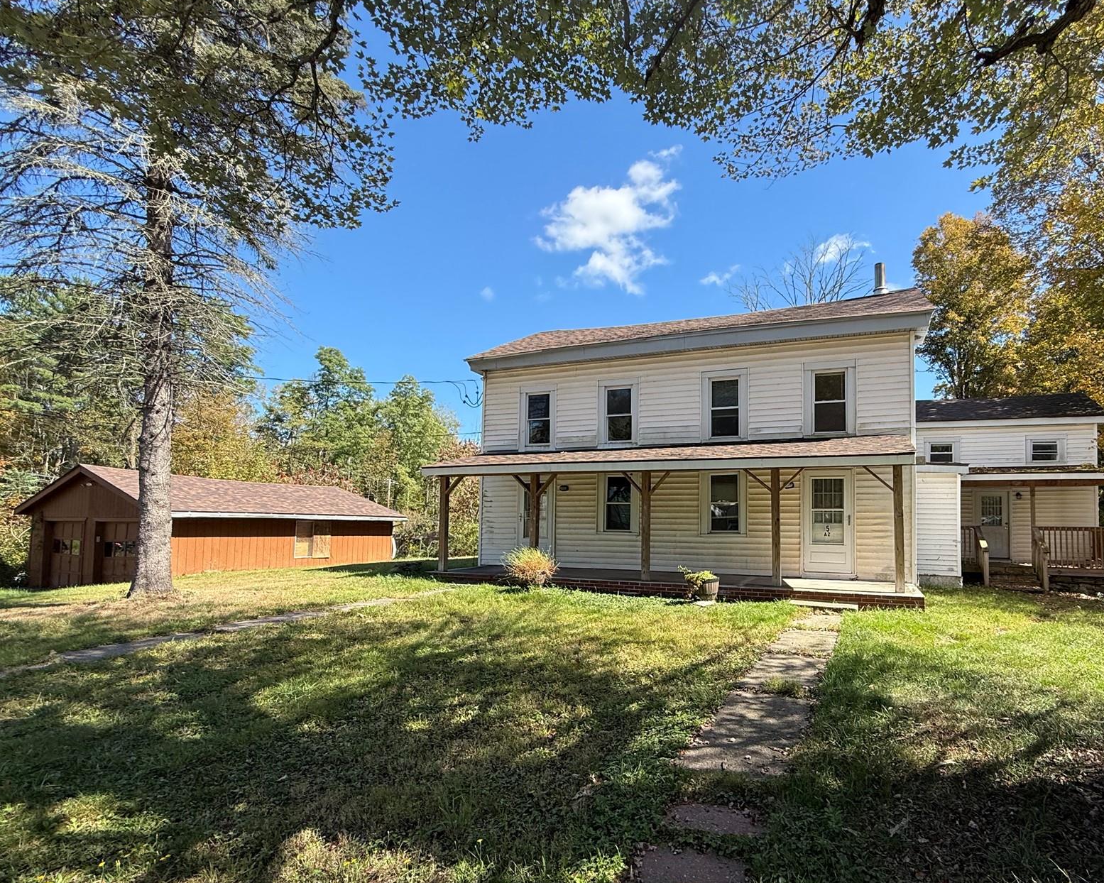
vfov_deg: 73.4
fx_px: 588
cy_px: 501
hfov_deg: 85.4
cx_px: 659
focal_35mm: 18
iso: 50
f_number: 2.2
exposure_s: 1/709
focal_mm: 2.22
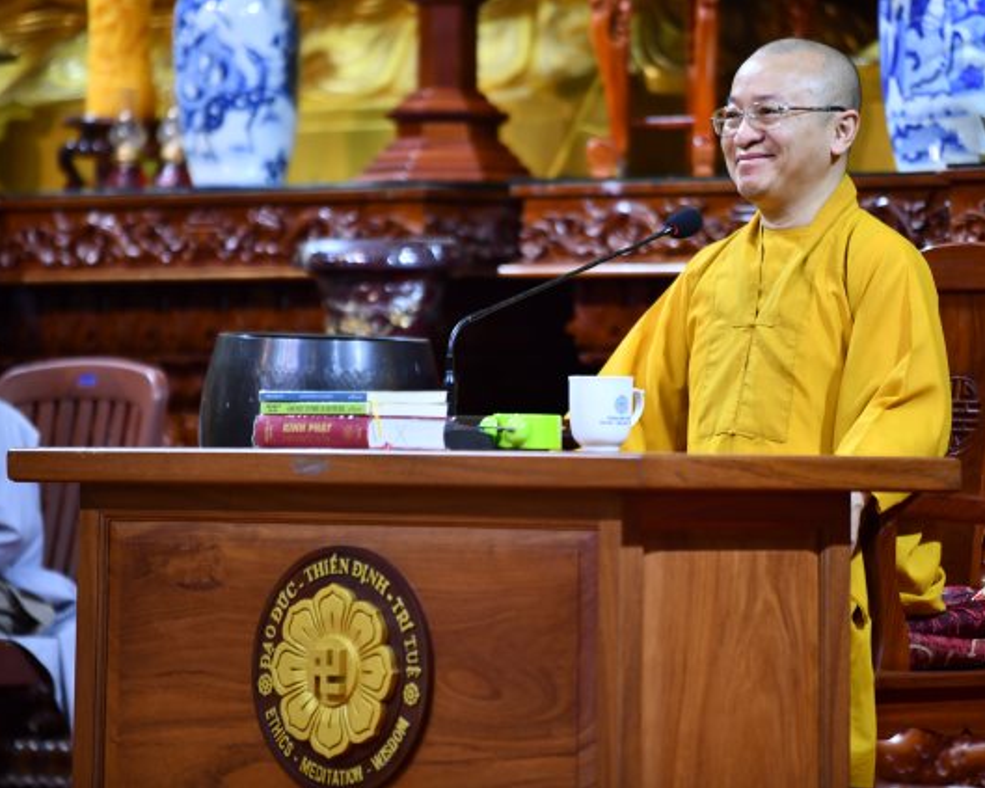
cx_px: 587
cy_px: 395
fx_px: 6616
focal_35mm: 227
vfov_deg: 6.8
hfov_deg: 8.5
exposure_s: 1/160
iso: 800
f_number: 2.8
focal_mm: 200
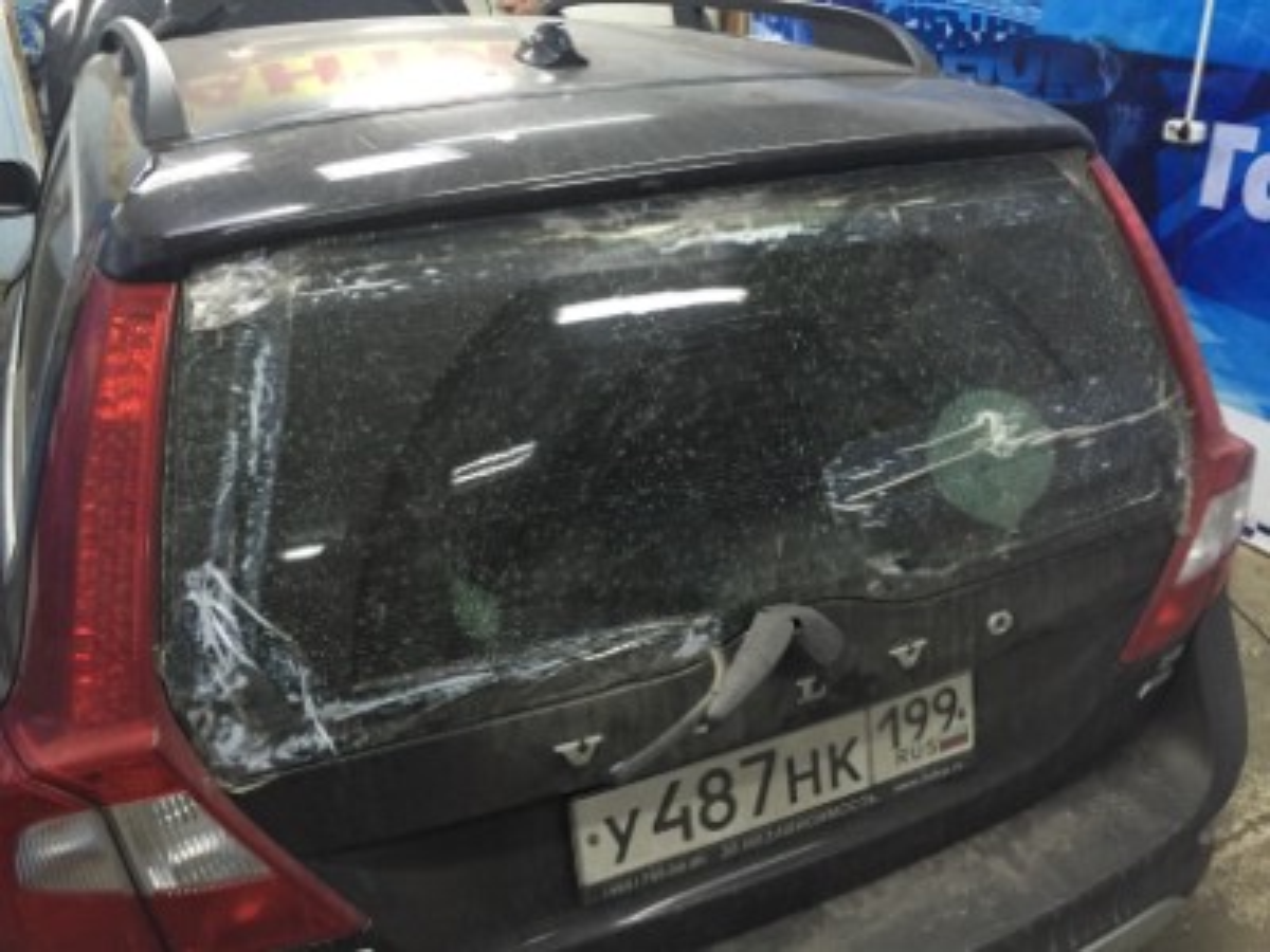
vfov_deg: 48.2
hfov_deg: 61.7
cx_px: 635
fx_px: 1064
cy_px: 476
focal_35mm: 29
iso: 320
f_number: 2.2
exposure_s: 1/33
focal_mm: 4.15
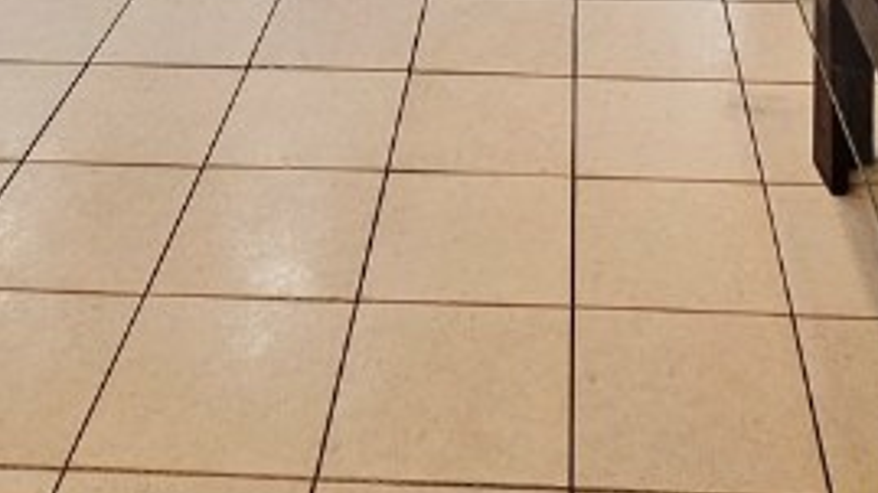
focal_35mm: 54
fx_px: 1257
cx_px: 509
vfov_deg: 15.5
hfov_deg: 38.4
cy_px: -601
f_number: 2.2
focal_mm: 2.2
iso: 250
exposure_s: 1/60
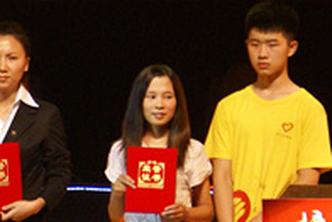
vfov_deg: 3.2
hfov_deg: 4.8
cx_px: -259
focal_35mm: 428
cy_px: 11
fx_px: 3950
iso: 400
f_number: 5.6
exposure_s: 1/100
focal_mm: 70
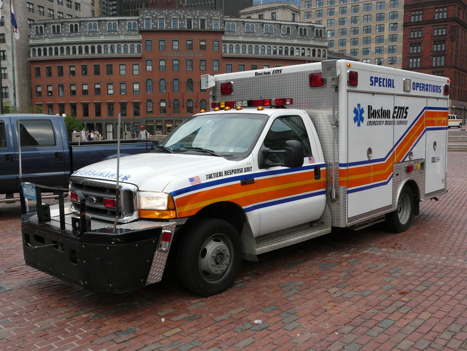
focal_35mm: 35
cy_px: 176
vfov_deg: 40.7
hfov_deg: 52.6
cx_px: 234
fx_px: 472
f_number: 3.6
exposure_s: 1/160
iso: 125
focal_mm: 5.8
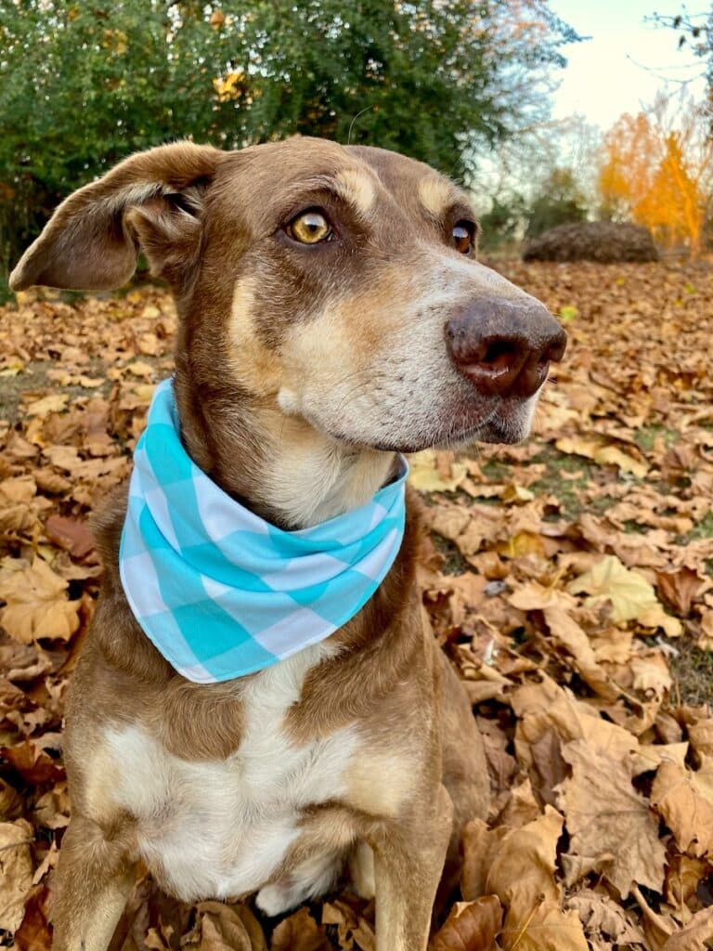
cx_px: 356
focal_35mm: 26
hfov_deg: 53.1
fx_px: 714
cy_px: 476
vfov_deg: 67.3
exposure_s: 1/121
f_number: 1.8
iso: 80
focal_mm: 4.25
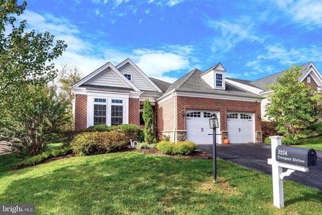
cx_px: 161
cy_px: 108
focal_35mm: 19
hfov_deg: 86.9
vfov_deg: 64.6
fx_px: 170
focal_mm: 19
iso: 640
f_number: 11
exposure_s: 1/3200
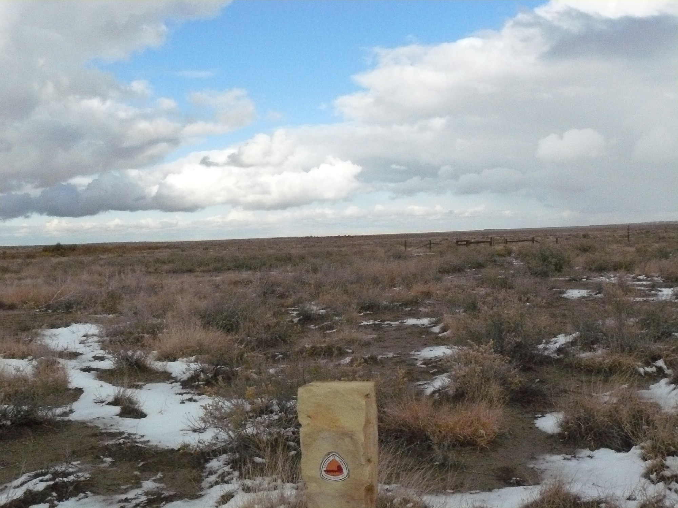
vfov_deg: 39.7
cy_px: 254
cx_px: 339
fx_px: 705
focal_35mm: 36
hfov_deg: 51.4
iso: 800
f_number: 8
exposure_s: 1/1600
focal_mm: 6
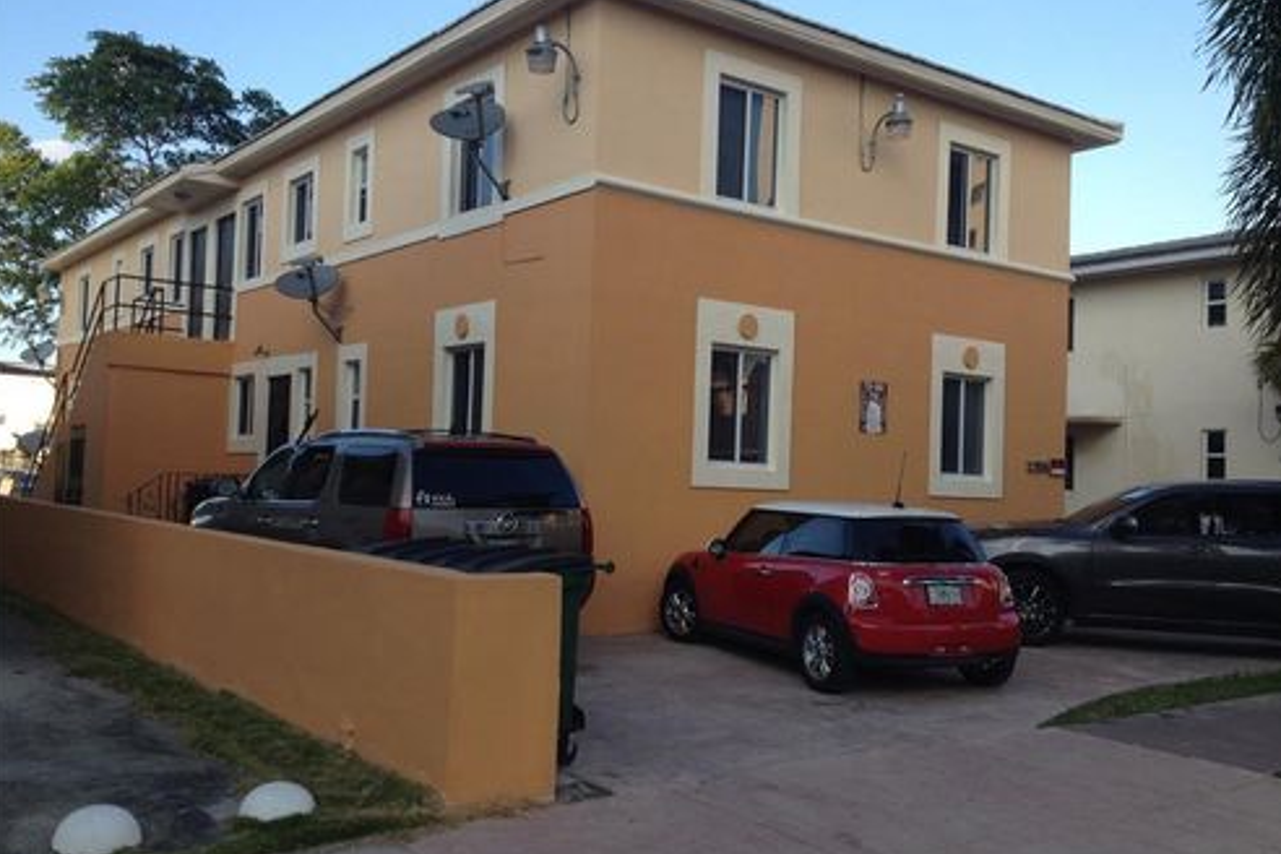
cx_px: 638
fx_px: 1316
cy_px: 415
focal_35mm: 37
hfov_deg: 51.9
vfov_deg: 35.9
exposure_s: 1/497
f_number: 2.4
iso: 50
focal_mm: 4.28
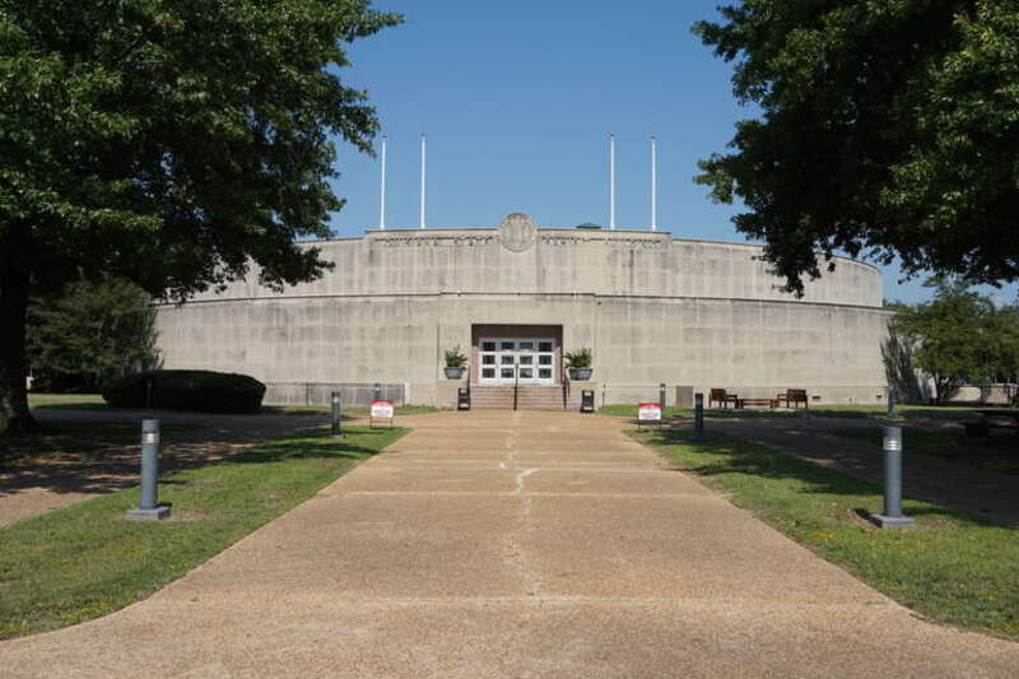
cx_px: 510
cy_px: 340
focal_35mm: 32
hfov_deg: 59.5
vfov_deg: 41.7
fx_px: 891
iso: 100
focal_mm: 21
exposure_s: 1/320
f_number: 8
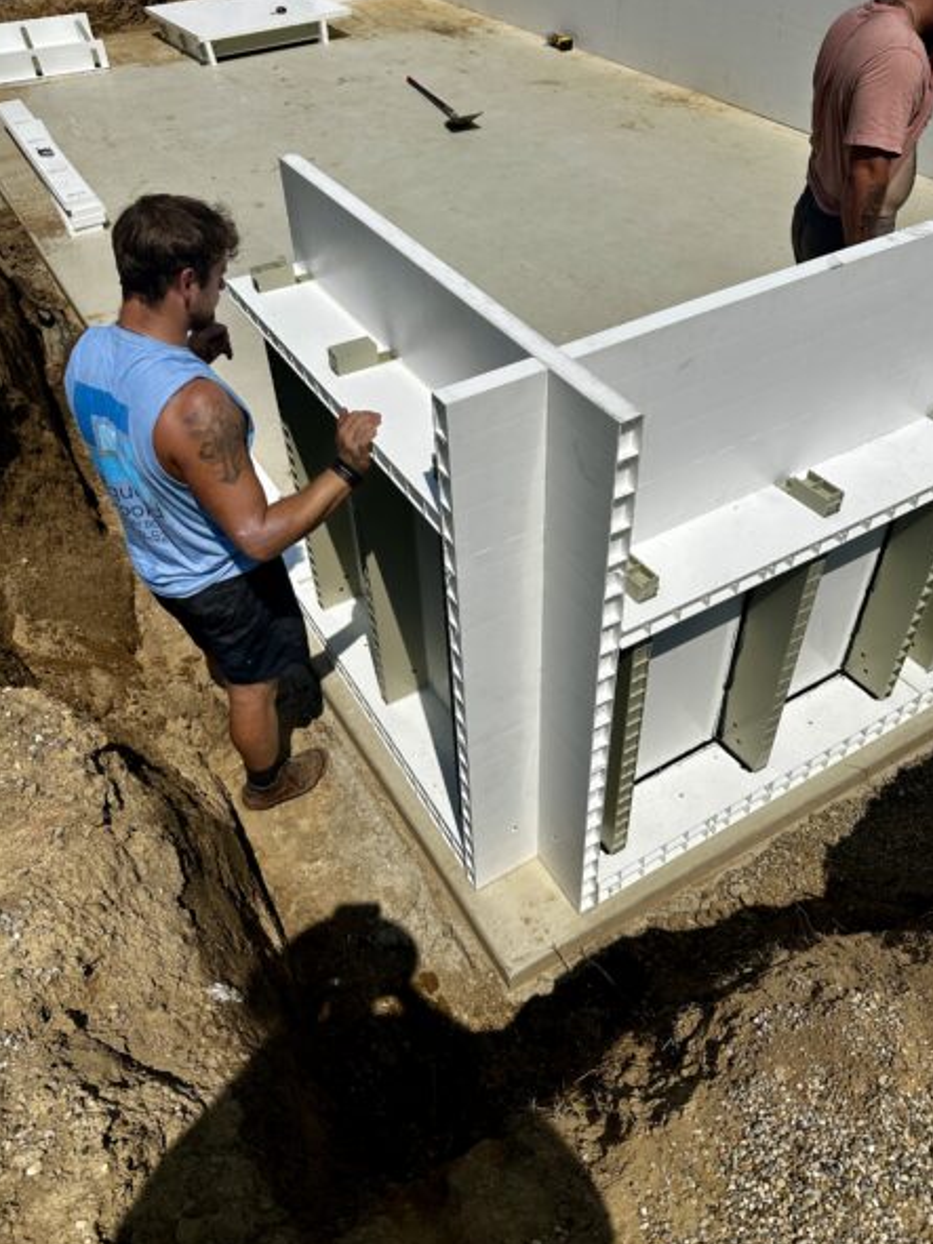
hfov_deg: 53.0
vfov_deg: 67.3
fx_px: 935
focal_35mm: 26
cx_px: 470
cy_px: 598
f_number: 1.78
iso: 80
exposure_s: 1/15625
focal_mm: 6.86
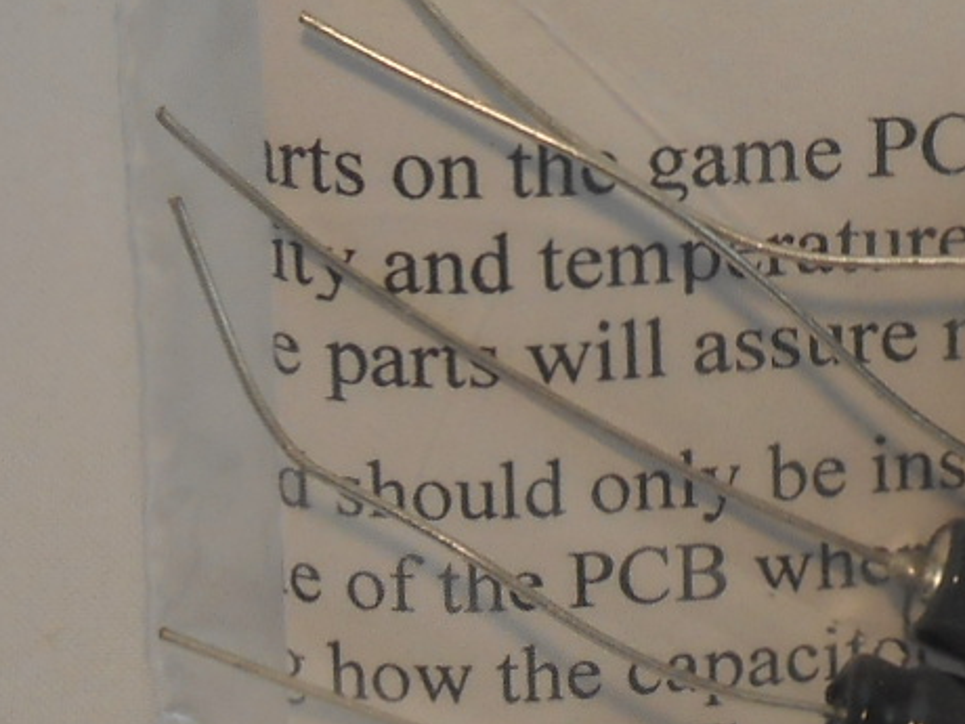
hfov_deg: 5.9
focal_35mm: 331
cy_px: -604
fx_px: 9227
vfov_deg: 4.4
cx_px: 1305
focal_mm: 12
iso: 80
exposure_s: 1/30
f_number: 5.3
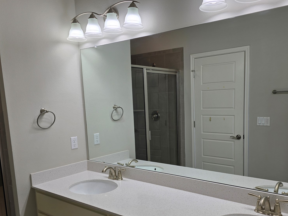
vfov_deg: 43.6
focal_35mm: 32
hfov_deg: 56.6
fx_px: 266
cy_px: 141
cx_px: 165
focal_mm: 6.3
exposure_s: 1/120
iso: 20
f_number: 1.7
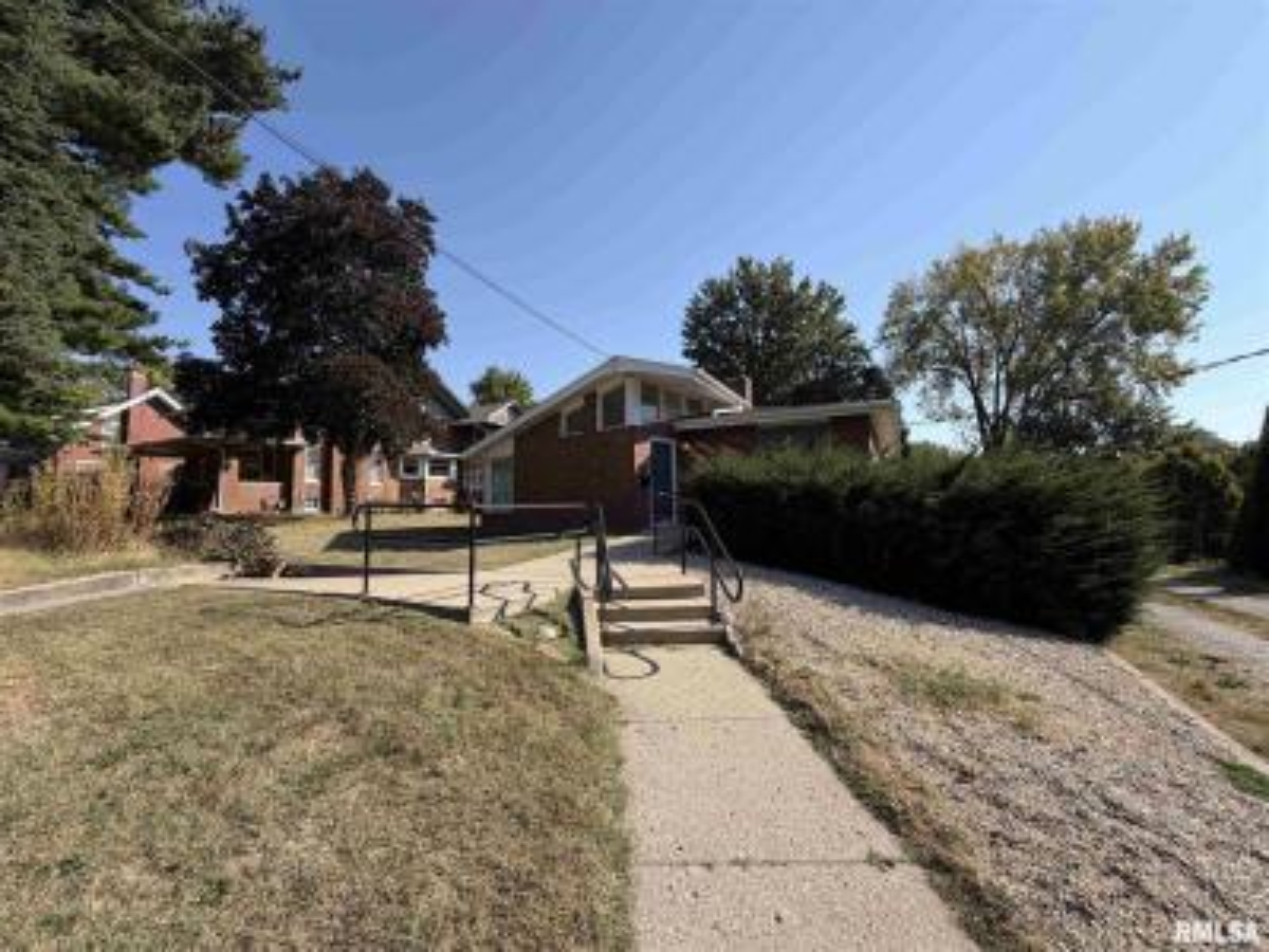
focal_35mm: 14
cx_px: 634
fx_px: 513
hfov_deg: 102.1
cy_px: 476
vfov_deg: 85.7
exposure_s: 1/770
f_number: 2.2
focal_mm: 2.22
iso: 25
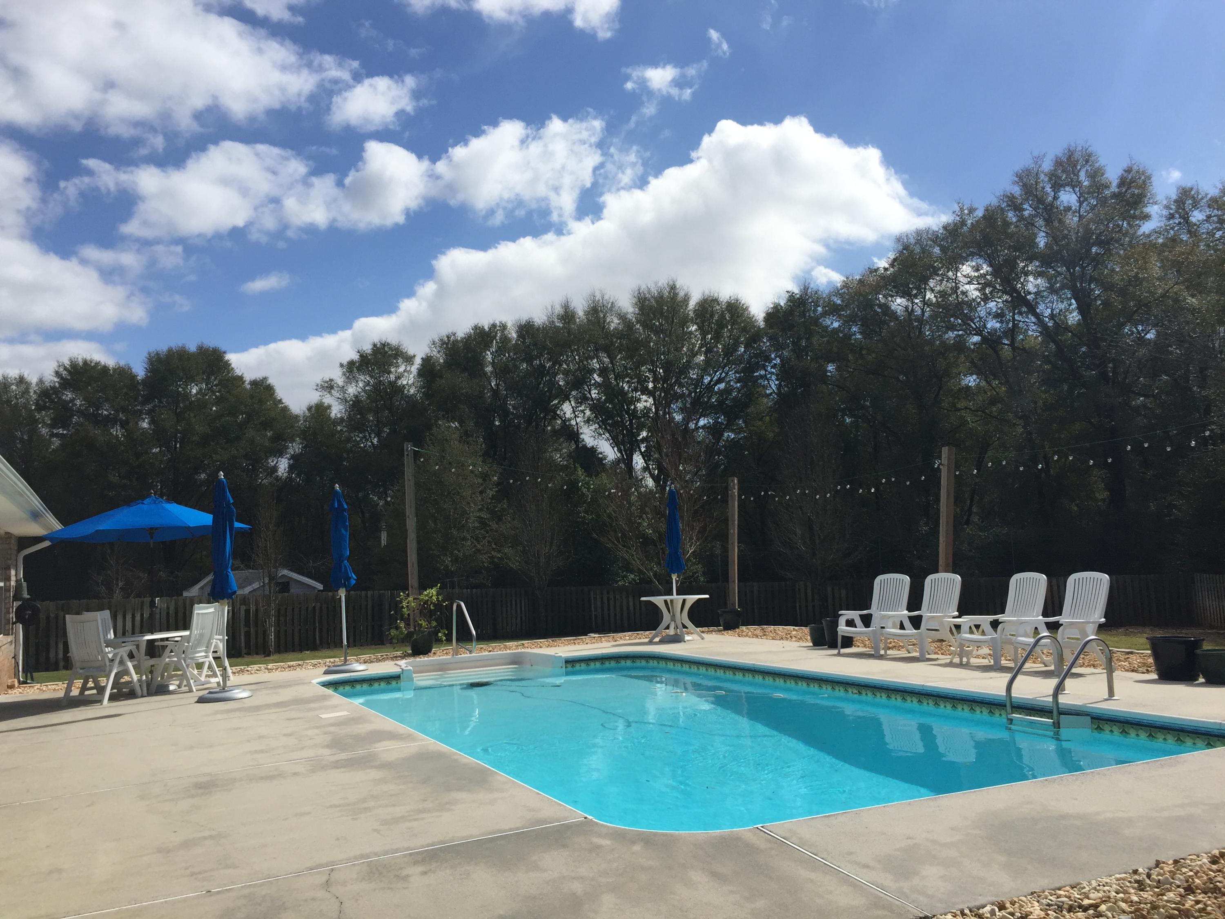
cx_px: 612
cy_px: 460
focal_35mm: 29
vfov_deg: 48.2
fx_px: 1026
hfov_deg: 61.7
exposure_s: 1/3597
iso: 32
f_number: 2.2
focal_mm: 4.15
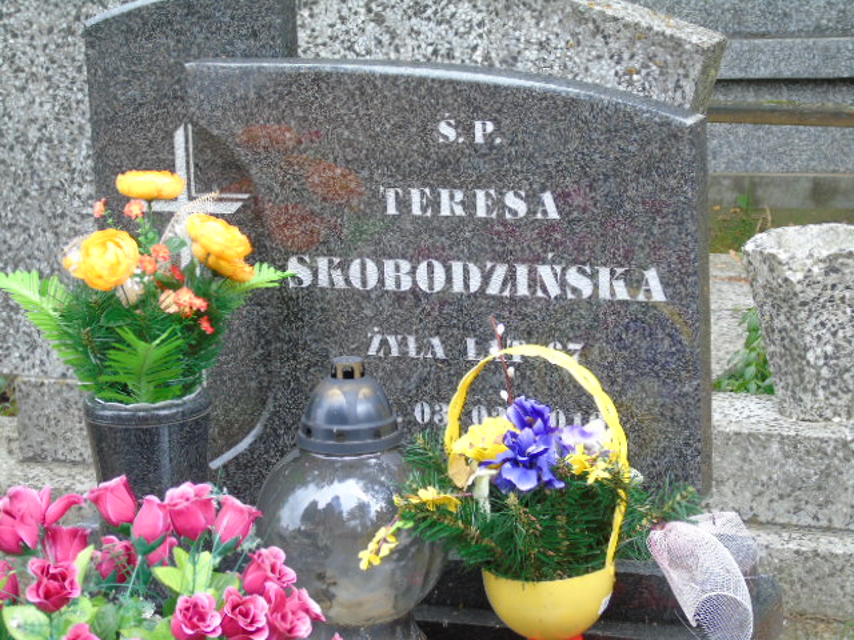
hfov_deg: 18.2
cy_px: 320
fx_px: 2664
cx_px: 427
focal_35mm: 108
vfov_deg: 13.7
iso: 100
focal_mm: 19
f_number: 4.4
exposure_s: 1/30
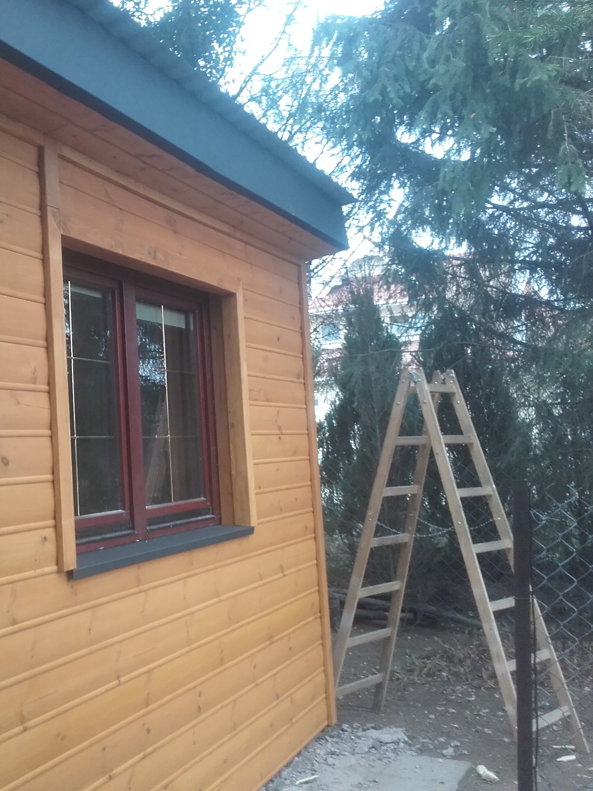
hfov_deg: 33.6
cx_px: 138
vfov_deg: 44.8
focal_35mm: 42
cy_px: 394
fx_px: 959
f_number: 2.2
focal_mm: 3.3
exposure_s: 1/33
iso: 80
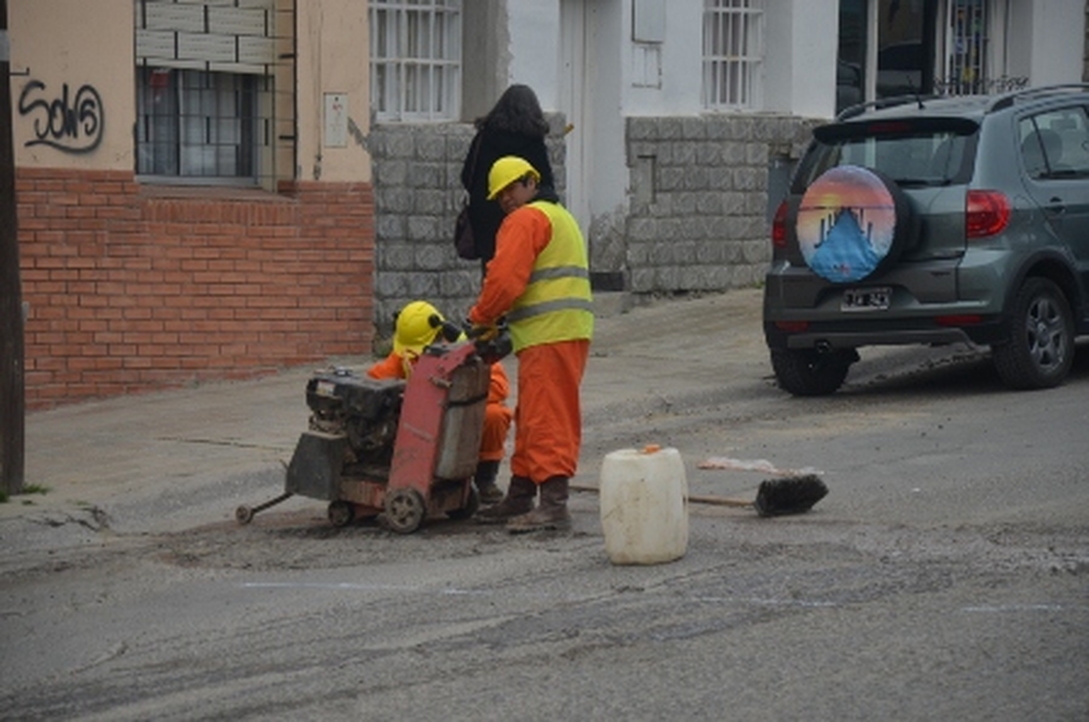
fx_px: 4756
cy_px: 361
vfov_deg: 8.7
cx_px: 544
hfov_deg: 13.1
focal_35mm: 158
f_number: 6.3
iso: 200
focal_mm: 105
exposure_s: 1/160
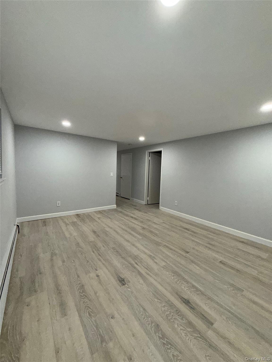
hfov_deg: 85.7
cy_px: 181
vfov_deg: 102.1
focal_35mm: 14
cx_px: 136
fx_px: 147
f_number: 2.2
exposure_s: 1/120
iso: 250
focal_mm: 2.22
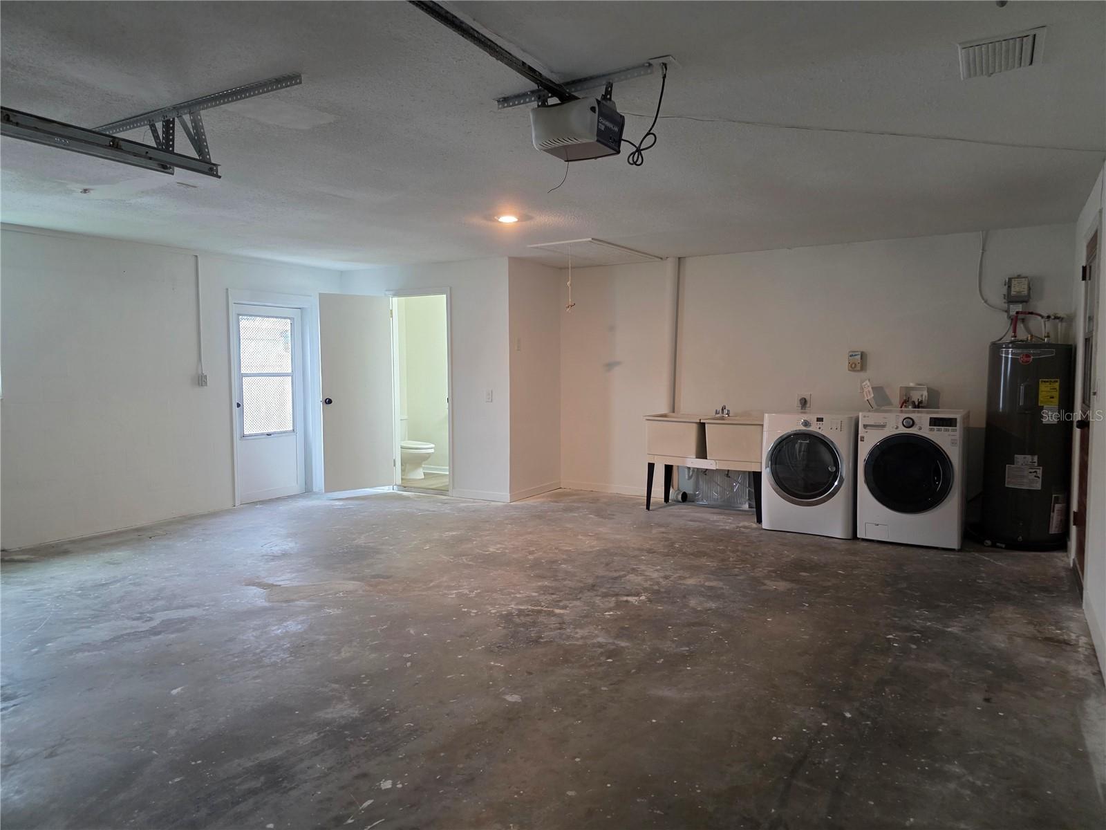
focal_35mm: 23
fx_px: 735
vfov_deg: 58.9
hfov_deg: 73.9
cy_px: 415
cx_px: 553
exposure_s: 1/120
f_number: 1.7
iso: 500
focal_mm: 6.3
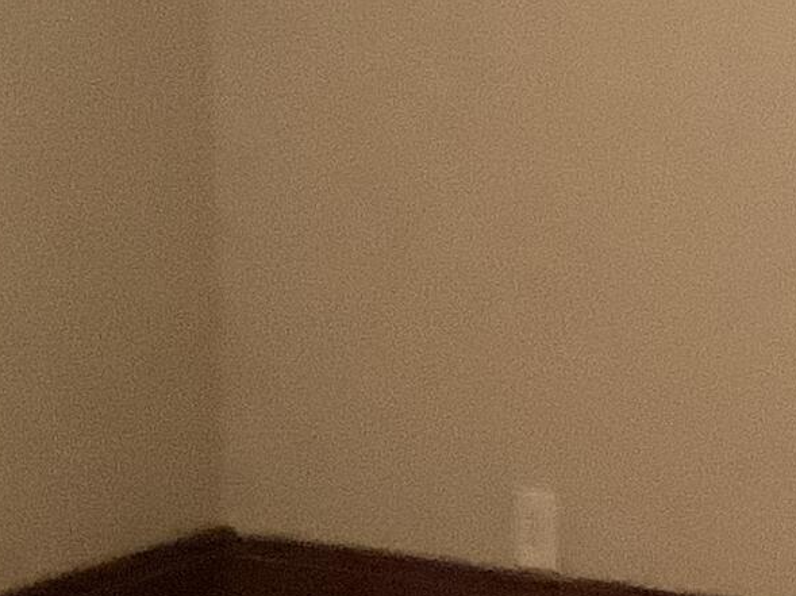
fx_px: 3631
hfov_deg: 12.3
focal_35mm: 158
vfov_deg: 9.4
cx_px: 885
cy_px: 81
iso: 640
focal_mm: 3.3
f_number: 2.4
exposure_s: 1/17
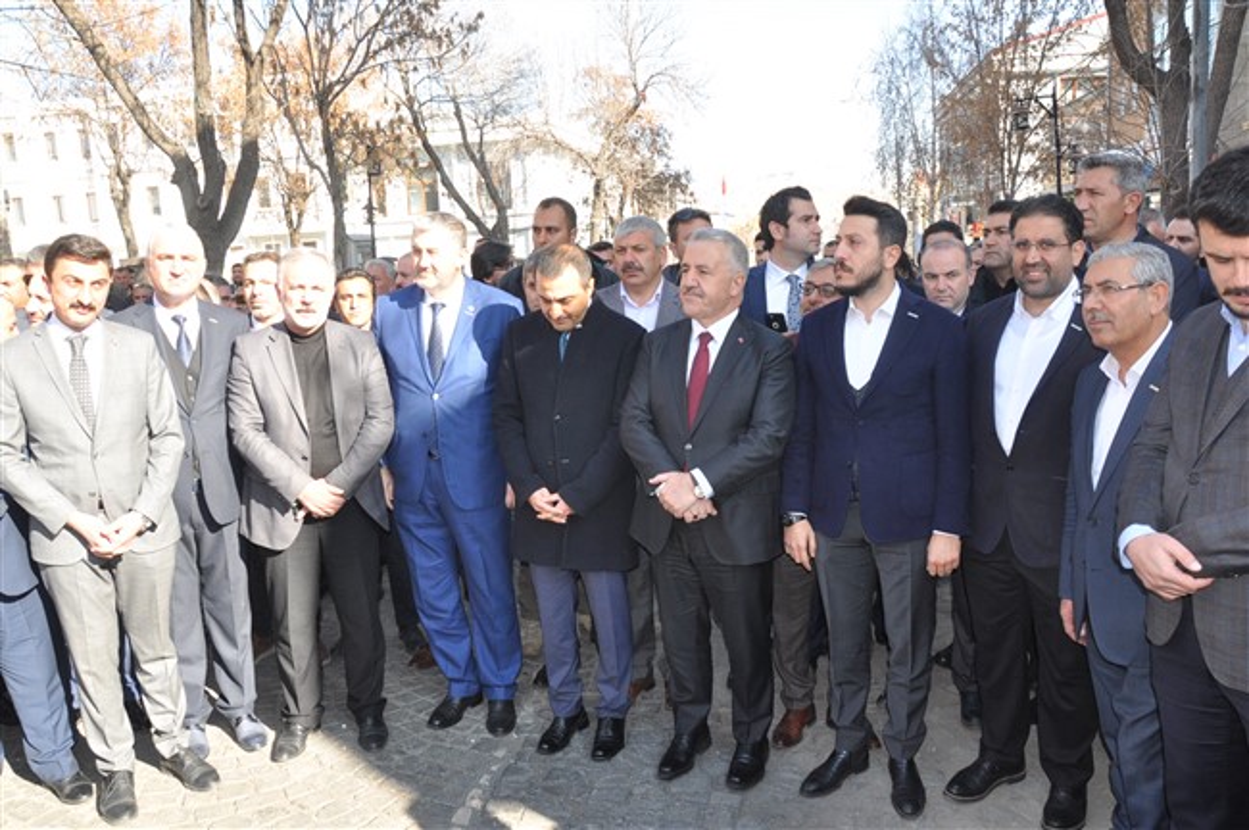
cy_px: 415
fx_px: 936
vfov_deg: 47.8
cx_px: 624
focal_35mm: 27
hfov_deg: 67.4
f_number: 8
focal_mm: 18
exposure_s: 1/200
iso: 500
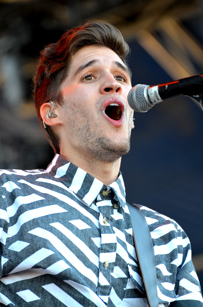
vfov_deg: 6.3
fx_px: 2804
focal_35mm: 330
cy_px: 154
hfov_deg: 4.1
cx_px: 102
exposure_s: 1/500
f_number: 5.3
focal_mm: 220
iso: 1250
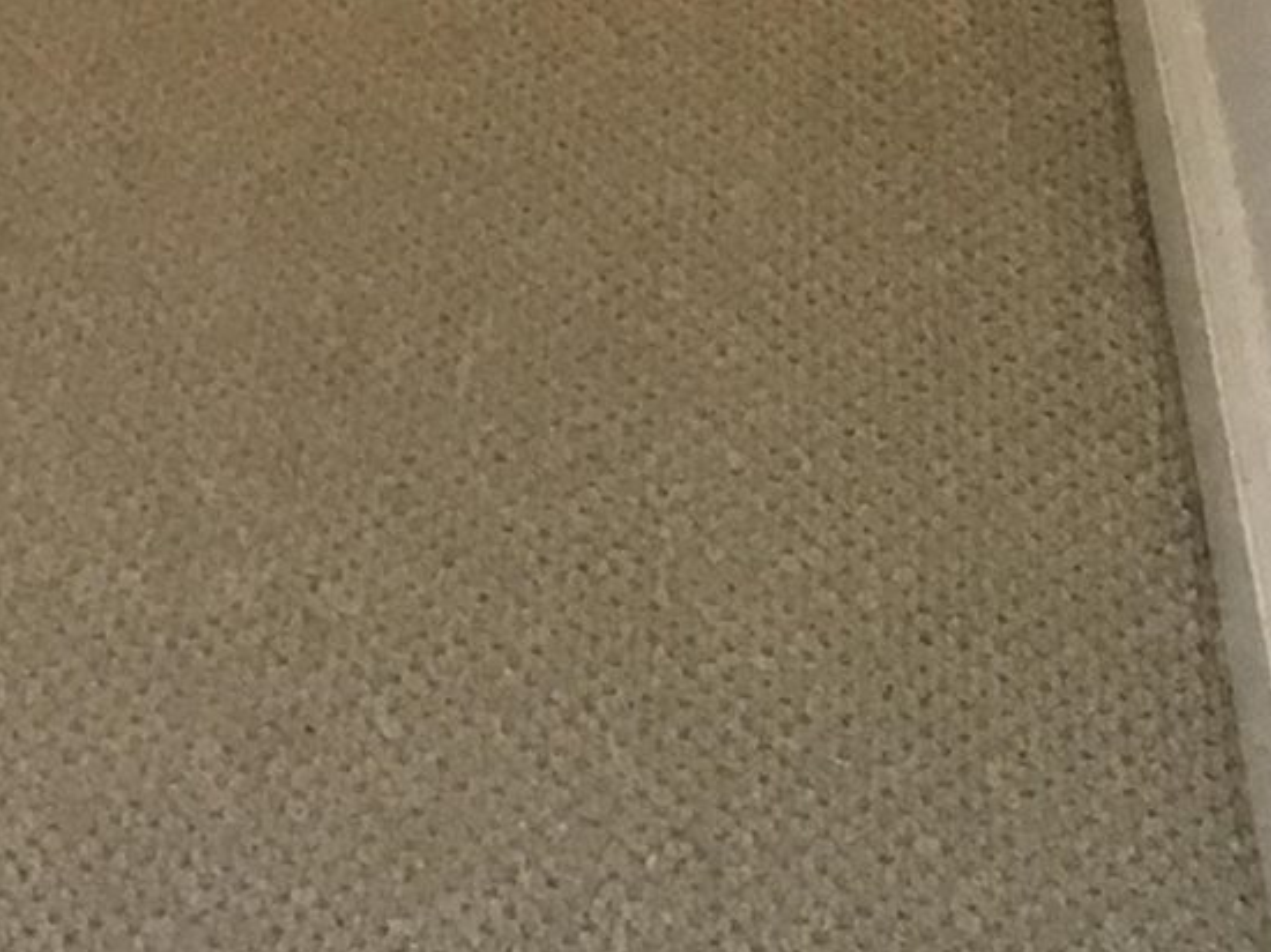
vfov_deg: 8.4
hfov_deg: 10.1
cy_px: -1373
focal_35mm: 162
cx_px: -2112
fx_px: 5946
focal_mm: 4.15
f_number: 2.2
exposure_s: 1/33
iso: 40
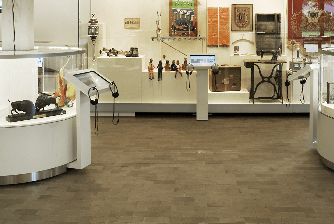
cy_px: 52
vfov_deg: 33.5
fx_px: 362
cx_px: 213
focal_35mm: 39
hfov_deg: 48.9
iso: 250
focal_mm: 17
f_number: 6.7
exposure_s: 1/10
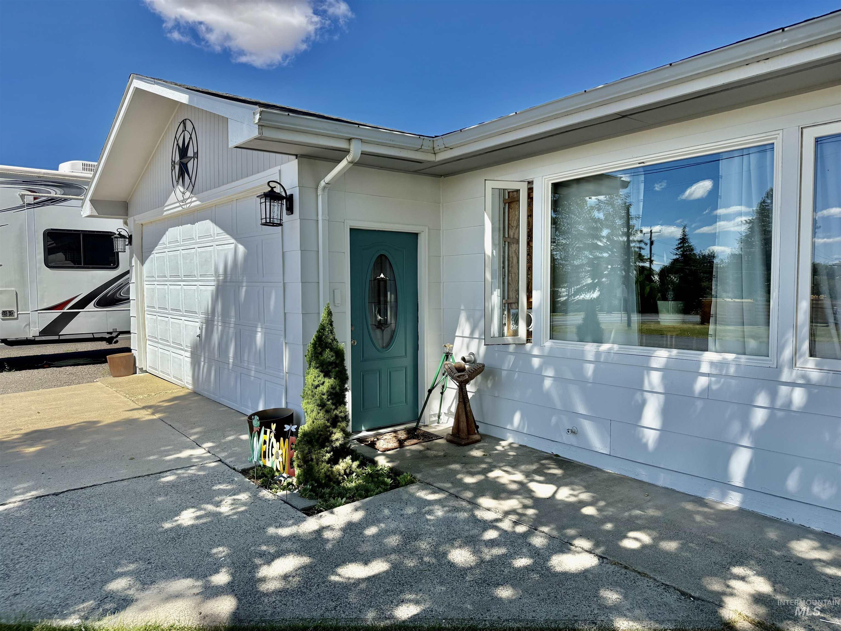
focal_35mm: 24
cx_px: 420
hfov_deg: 71.6
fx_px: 583
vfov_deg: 56.8
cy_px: 316
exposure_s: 1/3145
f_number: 1.78
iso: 100
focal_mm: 6.76
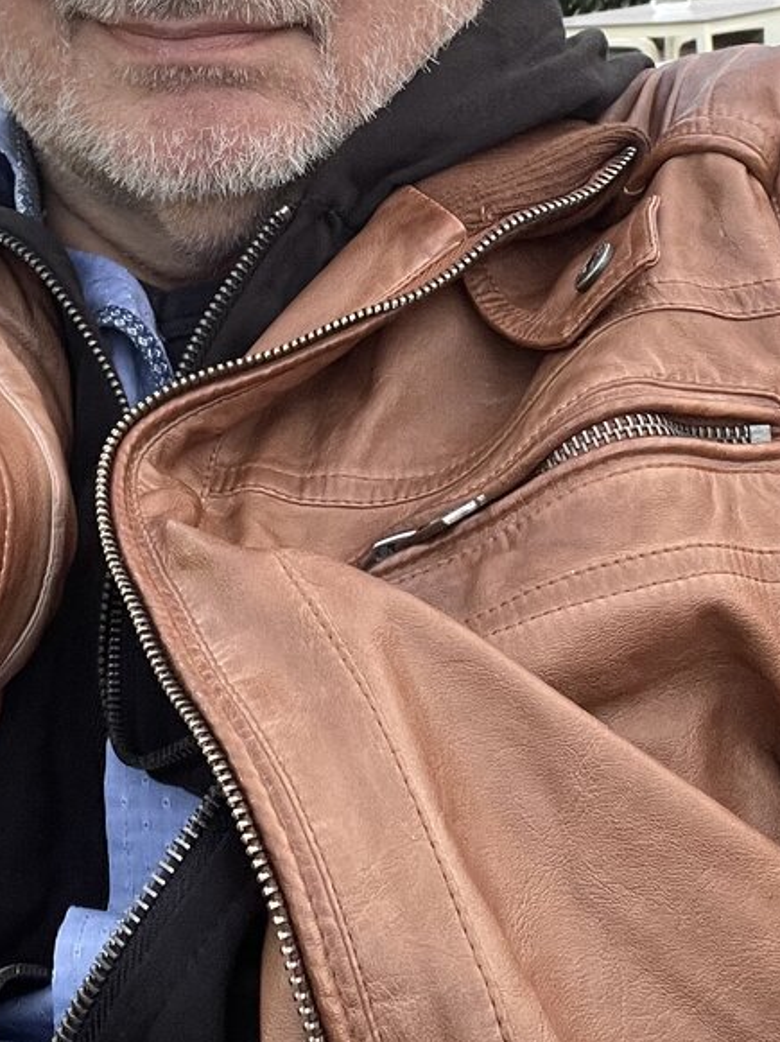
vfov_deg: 30.0
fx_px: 1865
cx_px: 246
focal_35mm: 62
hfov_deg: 23.5
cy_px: 122
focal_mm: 2.71
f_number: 2.2
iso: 125
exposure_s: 1/50
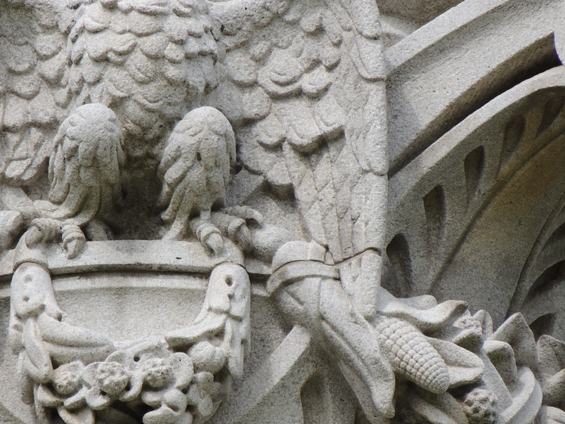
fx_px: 20778
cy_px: 260
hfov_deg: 1.6
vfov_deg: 1.2
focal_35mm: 1273
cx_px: 152
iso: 100
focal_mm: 142.6
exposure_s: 1/400
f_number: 5.2
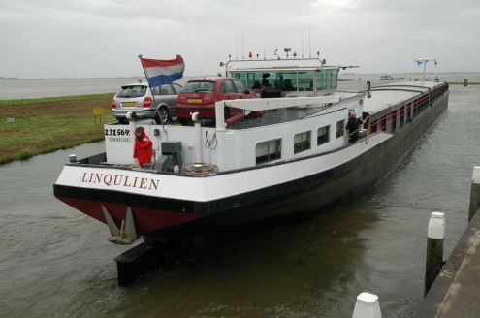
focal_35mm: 33
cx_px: 240
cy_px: 159
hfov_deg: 57.3
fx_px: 439
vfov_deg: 39.8
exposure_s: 1/125
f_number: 9
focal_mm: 22
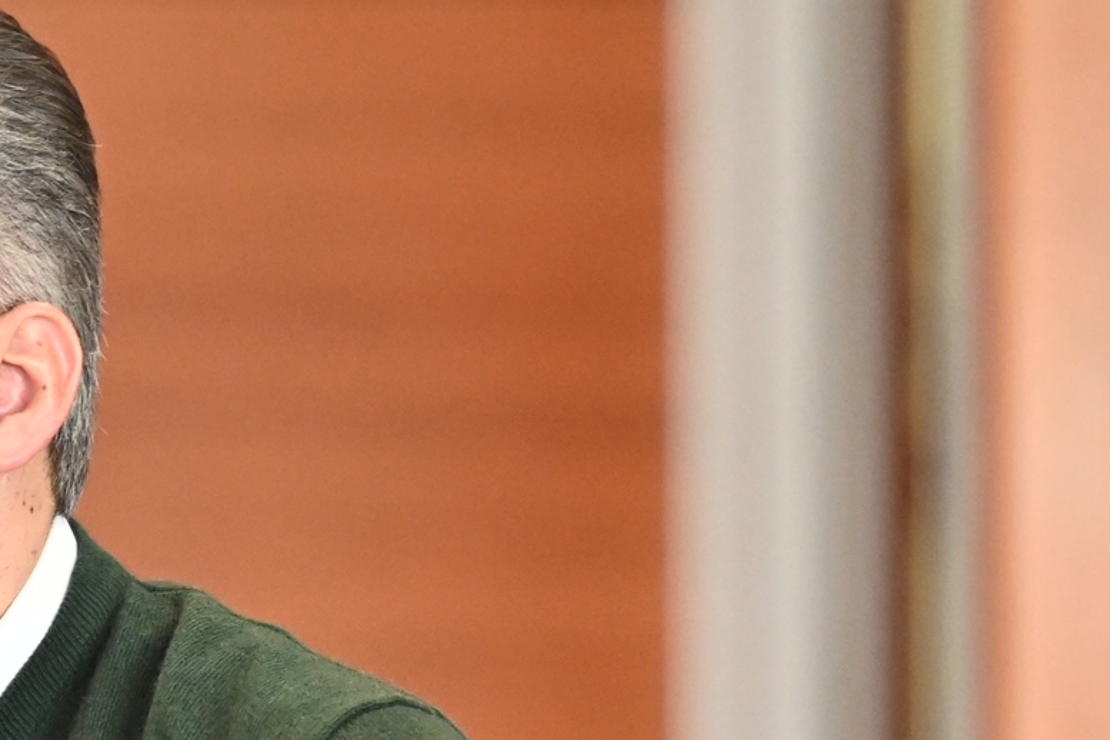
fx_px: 22877
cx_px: -23
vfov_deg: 1.9
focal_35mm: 742
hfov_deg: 2.8
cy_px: 680
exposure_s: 1/125
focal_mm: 190
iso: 2000
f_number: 3.2
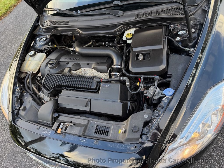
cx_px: 112
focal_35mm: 24
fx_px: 155
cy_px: 84
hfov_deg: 71.6
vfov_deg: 56.8
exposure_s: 1/218
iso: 160
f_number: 1.78
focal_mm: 6.76
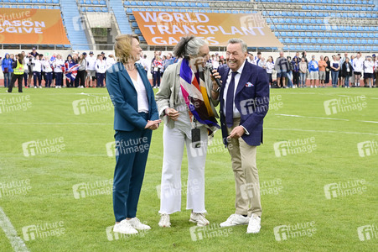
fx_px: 703
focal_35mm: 67
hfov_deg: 30.1
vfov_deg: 20.3
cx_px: 189
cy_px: 126
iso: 2000
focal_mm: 67
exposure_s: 1/320
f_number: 8
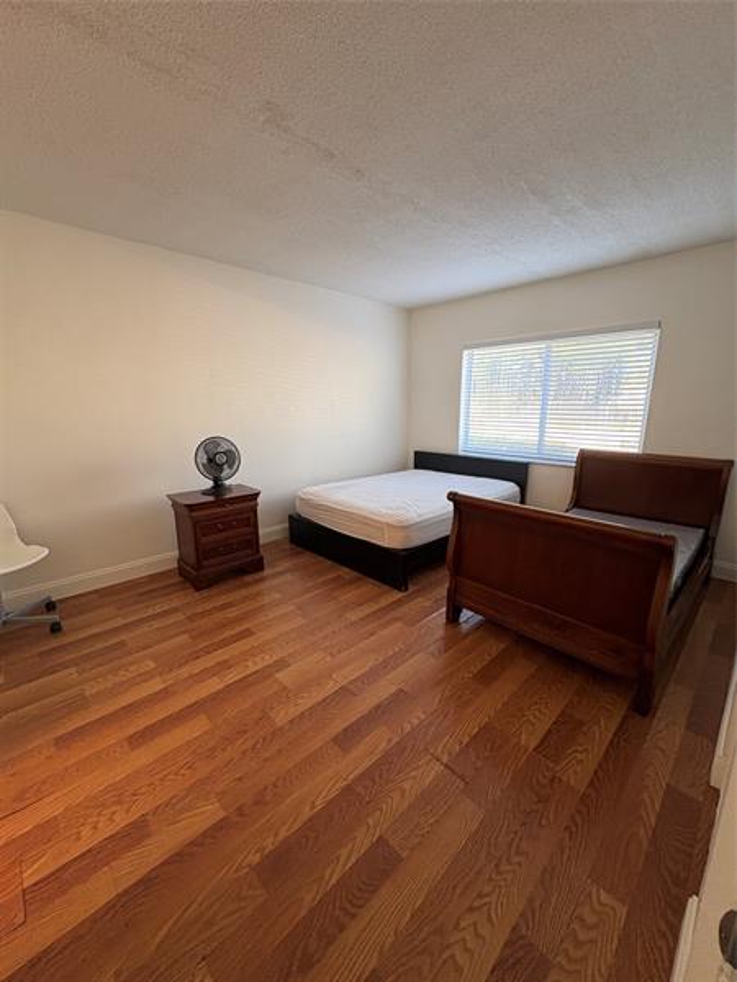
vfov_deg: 102.1
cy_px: 491
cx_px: 368
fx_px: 397
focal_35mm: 14
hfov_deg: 85.7
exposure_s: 1/60
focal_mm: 2.22
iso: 200
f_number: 2.2
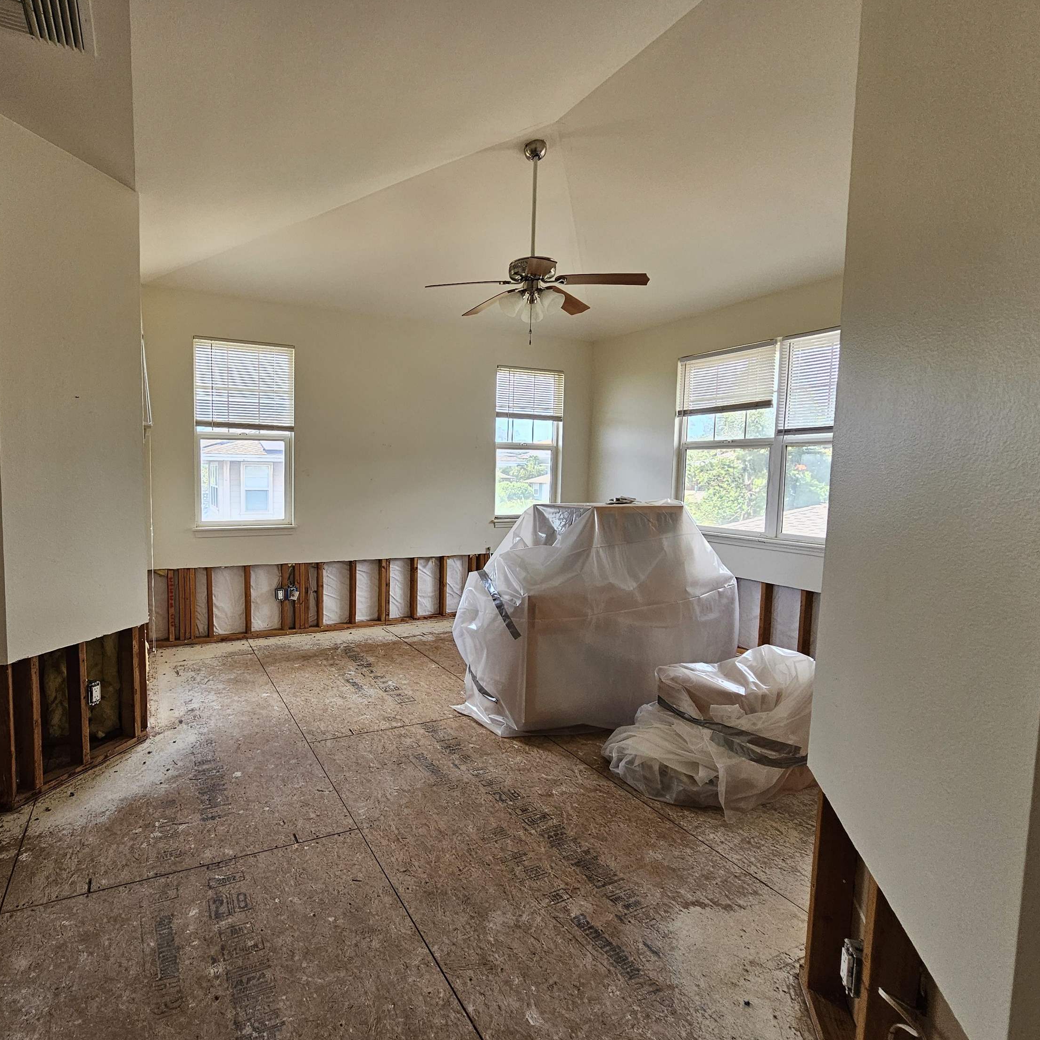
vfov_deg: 87.4
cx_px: 403
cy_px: 523
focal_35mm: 16
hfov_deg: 86.1
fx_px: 544
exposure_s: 1/120
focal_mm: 2.2
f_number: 2.2
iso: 80
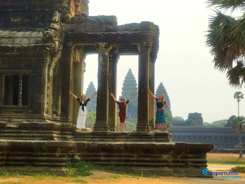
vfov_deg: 20.7
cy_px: 92
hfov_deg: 27.4
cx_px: 122
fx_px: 503
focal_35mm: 71
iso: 50
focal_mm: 5.58
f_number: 1.8
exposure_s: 1/3333
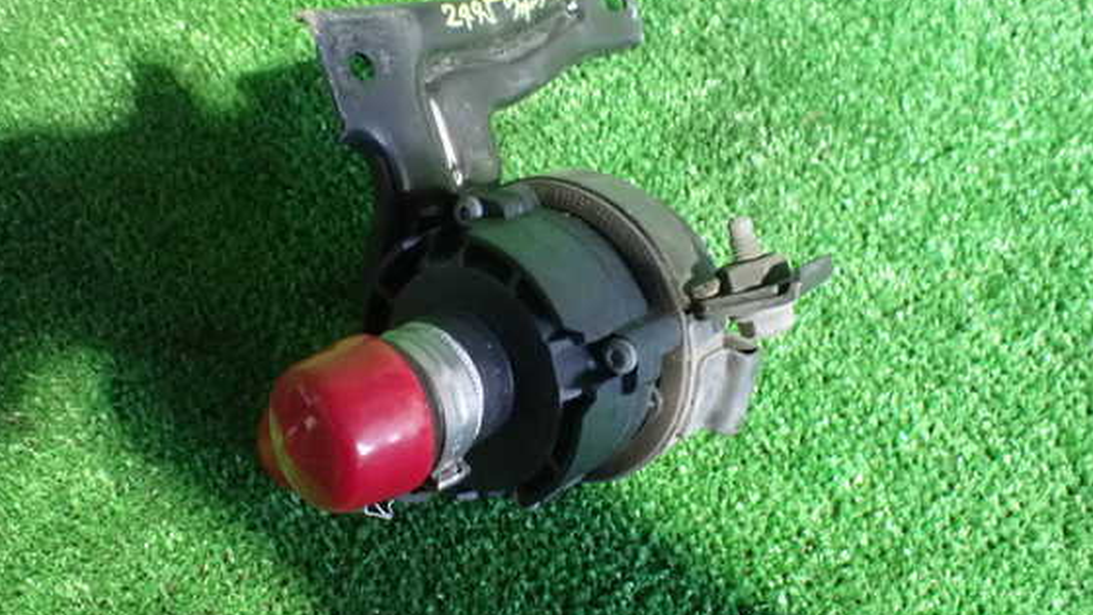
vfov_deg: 33.7
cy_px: 269
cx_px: 543
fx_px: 1014
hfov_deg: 56.6
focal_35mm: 35
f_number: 2.3
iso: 1600
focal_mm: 5.4
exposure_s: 1/25
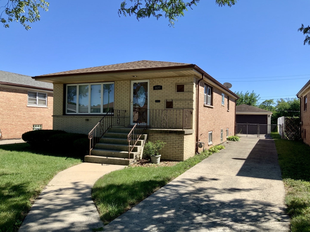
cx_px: 155
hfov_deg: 61.7
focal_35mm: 29
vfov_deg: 48.2
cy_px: 116
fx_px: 260
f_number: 1.8
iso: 16
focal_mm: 3
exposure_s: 1/1451
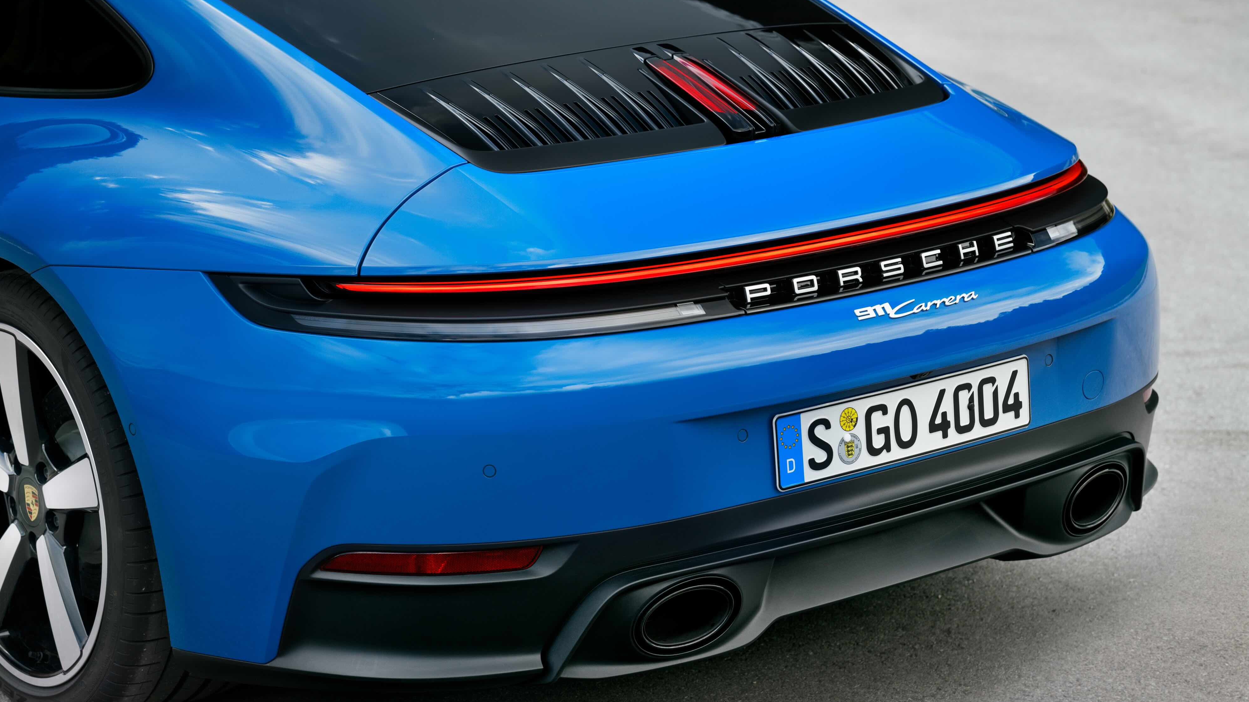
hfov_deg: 22.5
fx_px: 3146
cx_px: 628
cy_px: 387
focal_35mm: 95
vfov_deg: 12.7
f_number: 4.5
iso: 250
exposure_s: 1/160
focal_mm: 90
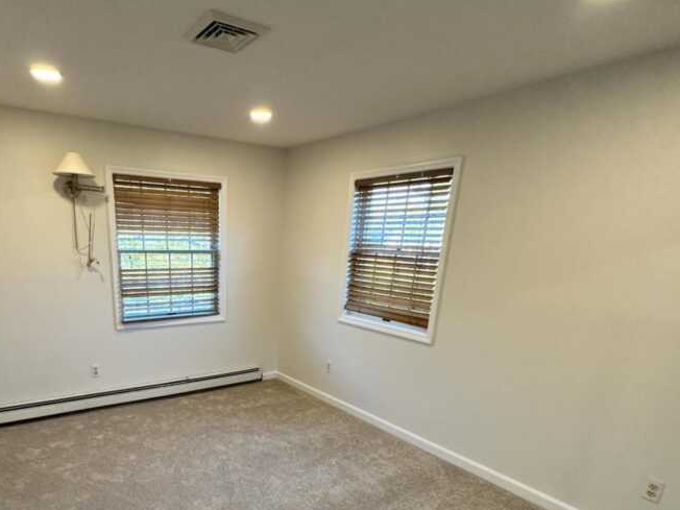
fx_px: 432
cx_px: 246
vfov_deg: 57.9
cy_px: 383
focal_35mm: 22
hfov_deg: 74.8
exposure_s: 1/120
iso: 200
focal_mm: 2.22
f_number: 2.2
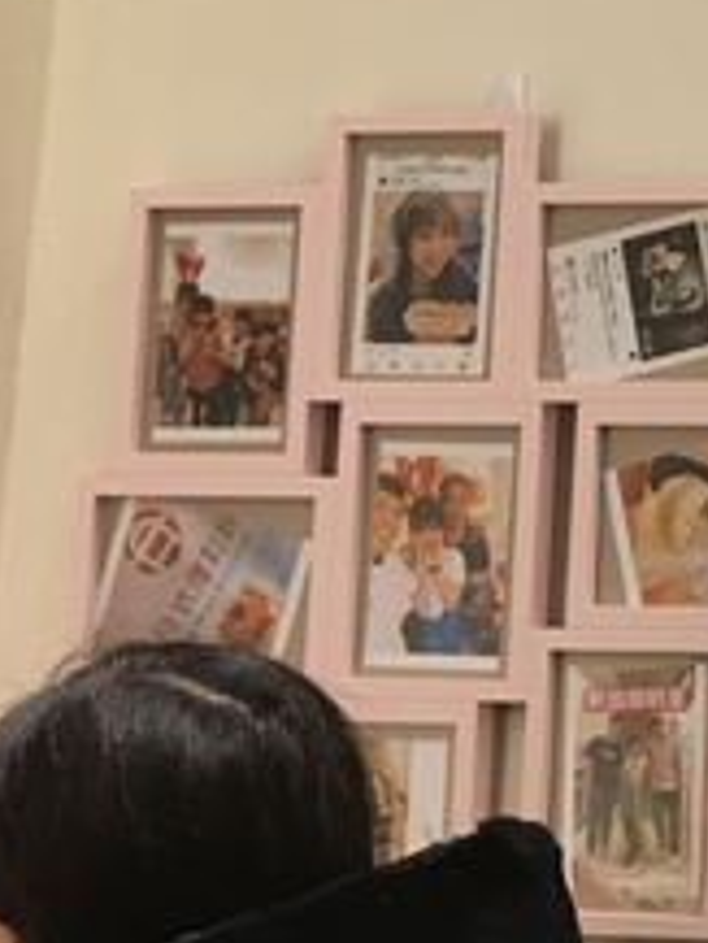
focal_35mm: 107
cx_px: 1624
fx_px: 2915
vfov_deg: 18.3
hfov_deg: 11.7
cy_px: 265
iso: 32
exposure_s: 1/15
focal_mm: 4.15
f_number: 2.2
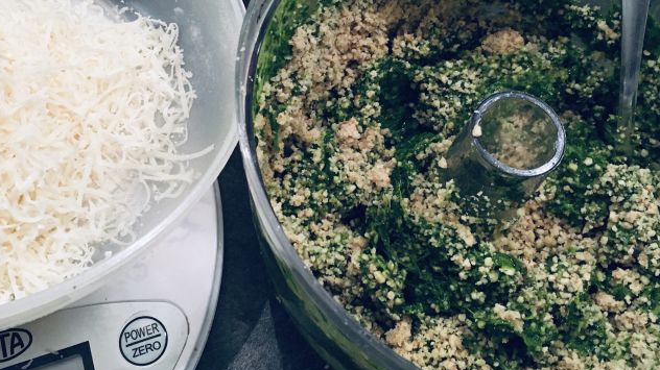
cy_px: 85
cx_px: 294
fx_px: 787
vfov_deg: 26.1
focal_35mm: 45
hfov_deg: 45.4
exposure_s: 1/33
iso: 250
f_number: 2.2
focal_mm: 4.15
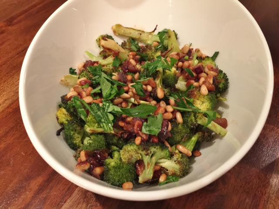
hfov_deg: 61.7
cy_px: 104
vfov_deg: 48.2
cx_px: 140
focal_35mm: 29
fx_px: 234
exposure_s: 1/10
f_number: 2.2
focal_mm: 4.15
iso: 125
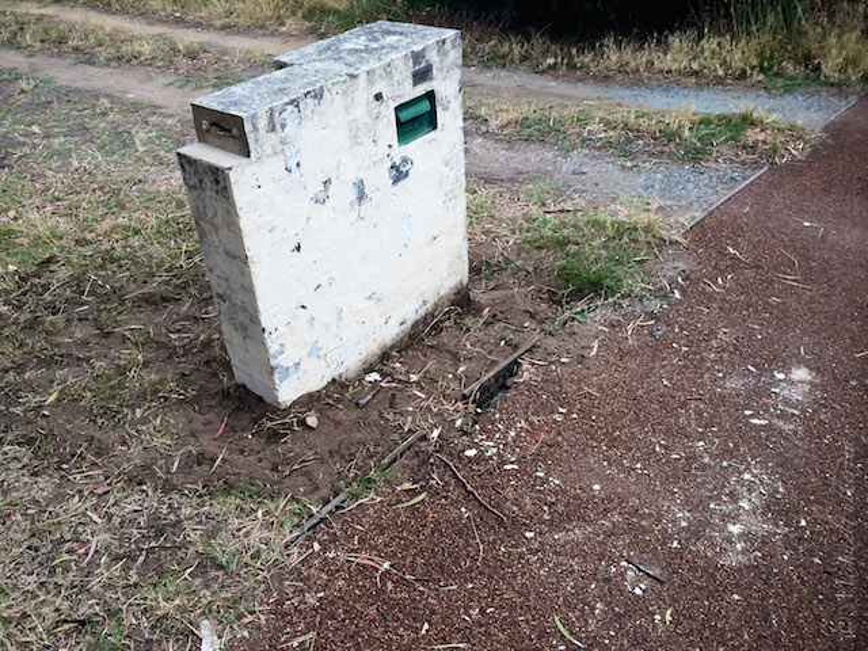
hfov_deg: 60.0
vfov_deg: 46.8
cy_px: 326
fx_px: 752
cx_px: 434
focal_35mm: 30
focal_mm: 4.12
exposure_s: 1/600
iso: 32
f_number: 2.2
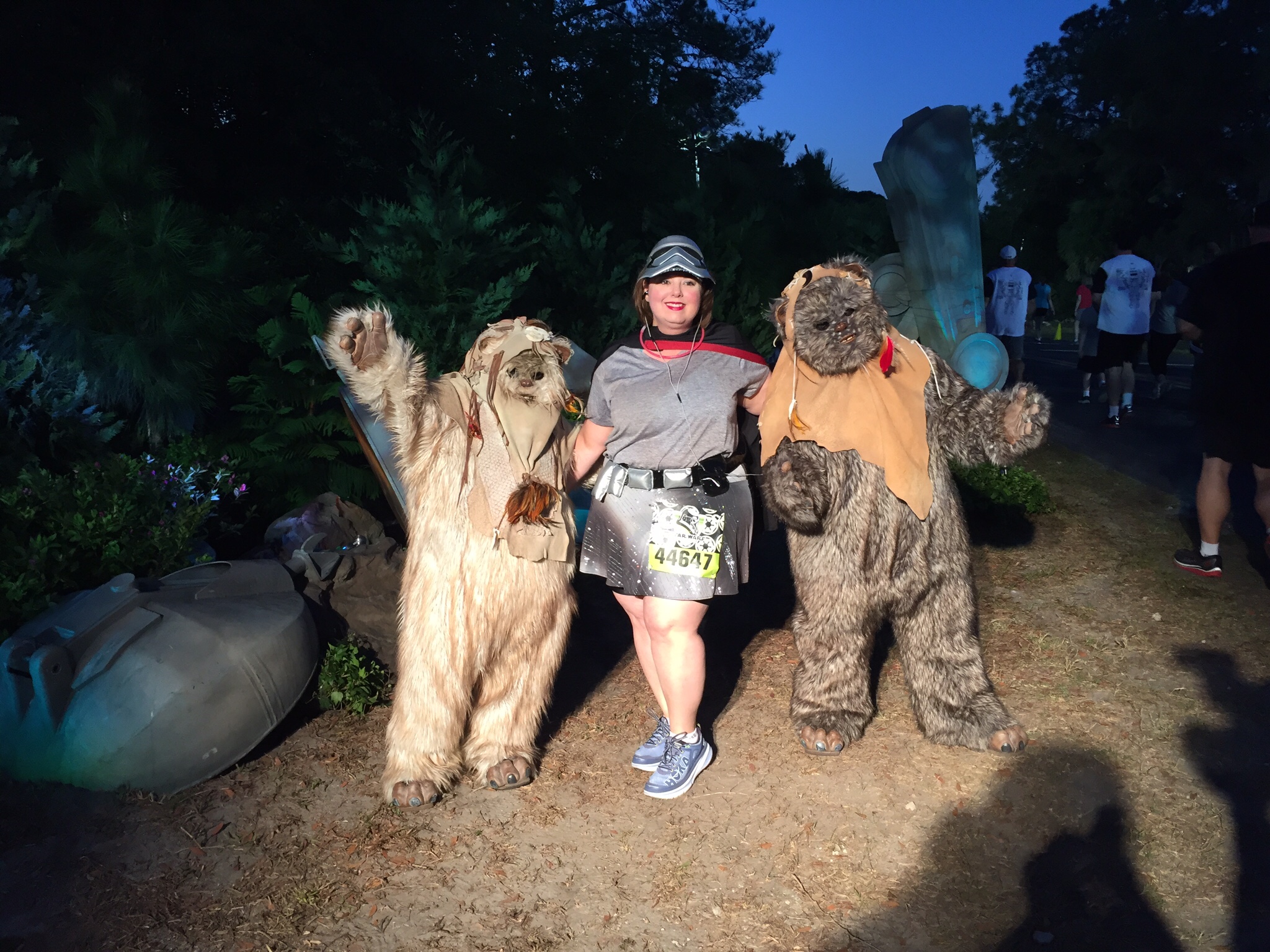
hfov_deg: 61.7
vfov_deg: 48.2
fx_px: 1064
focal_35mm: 29
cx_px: 635
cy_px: 476
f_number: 2.2
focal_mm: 4.15
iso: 40
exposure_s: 1/33
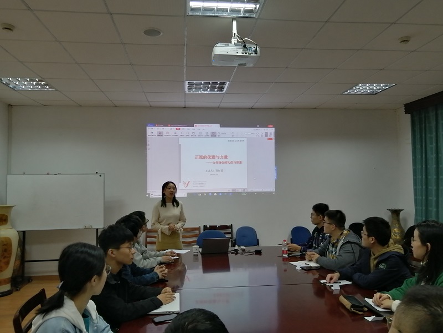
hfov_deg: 67.3
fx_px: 333
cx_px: 222
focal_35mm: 26
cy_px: 166
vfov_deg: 53.1
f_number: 1.8
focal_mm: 3.62
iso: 100
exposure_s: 1/100
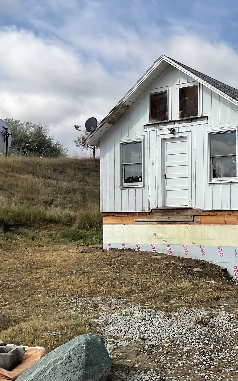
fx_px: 436
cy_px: 187
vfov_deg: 47.2
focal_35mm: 42
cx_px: 258
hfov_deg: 28.0
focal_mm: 3
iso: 16
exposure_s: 1/2801
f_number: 1.8
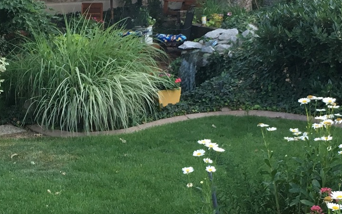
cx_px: 129
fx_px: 820
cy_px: 158
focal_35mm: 88
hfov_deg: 23.5
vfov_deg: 14.8
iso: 25
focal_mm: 4.15
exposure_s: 1/30
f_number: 2.2
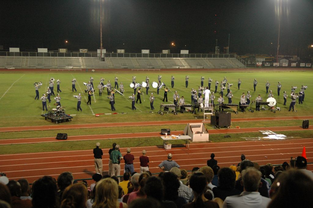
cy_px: 104
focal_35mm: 45
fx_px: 391
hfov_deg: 43.7
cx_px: 156
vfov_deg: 29.8
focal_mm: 30
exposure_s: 1/60
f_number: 2.8
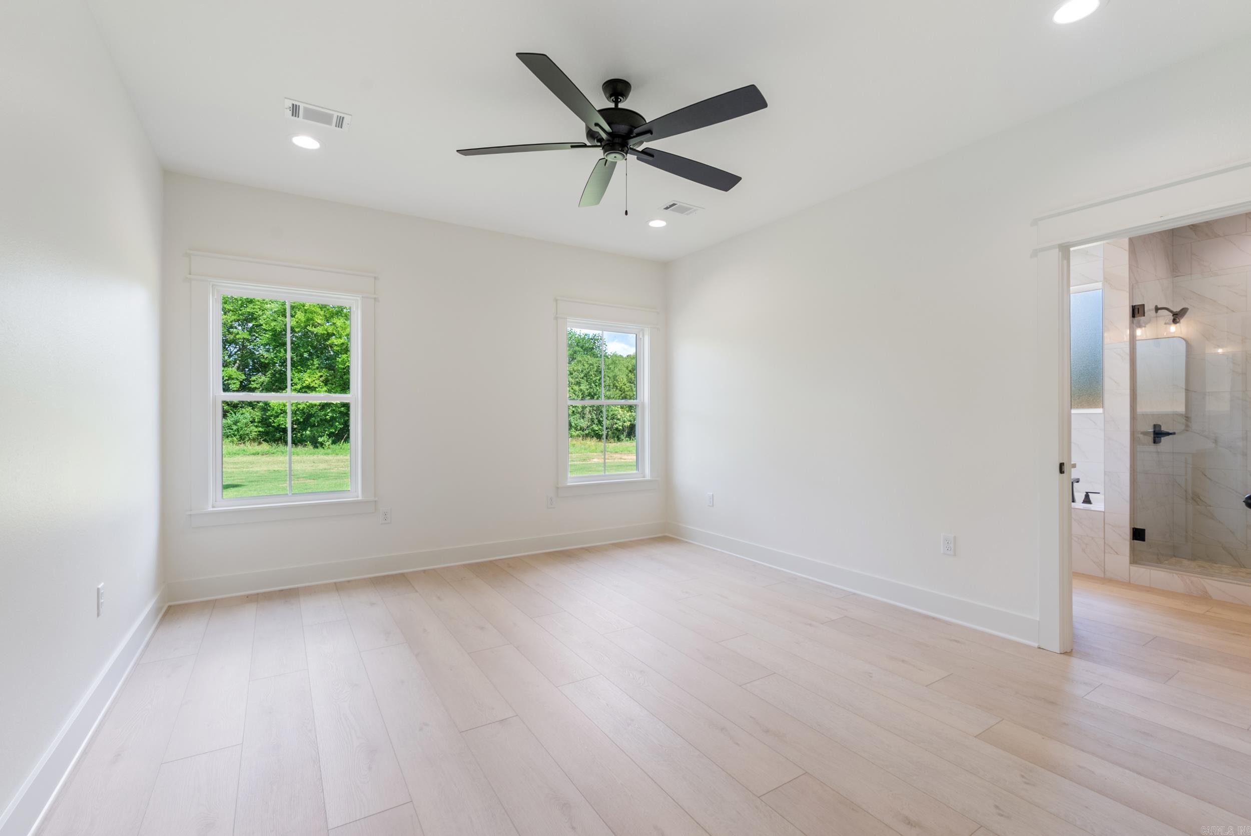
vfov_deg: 73.8
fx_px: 556
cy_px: 418
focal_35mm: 16
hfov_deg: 96.7
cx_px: 626
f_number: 9
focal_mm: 16
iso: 250
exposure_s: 1/15
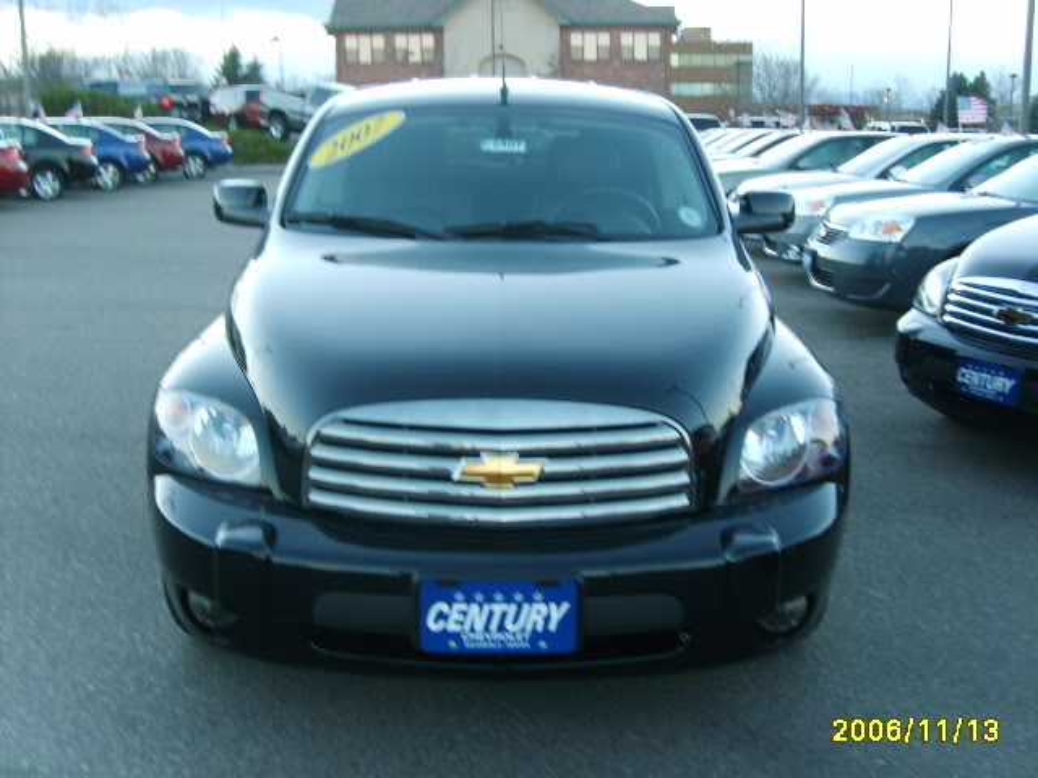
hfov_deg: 52.6
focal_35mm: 35
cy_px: 389
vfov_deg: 40.7
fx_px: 1050
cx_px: 519
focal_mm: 5.8
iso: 104
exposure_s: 1/30
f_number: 2.8
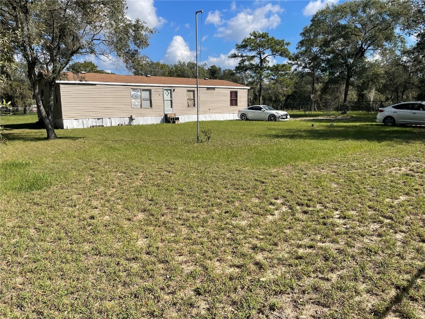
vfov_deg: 53.1
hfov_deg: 67.3
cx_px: 212
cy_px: 160
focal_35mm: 26
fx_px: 319
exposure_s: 1/3125
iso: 32
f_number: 1.6
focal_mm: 4.2
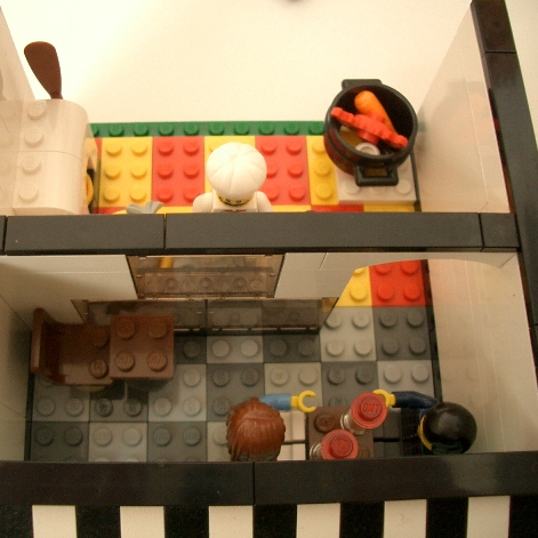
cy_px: 266
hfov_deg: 39.9
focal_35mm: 42
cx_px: 216
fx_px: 739
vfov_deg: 40.0
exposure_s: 1/25
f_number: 2.6
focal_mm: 5.8
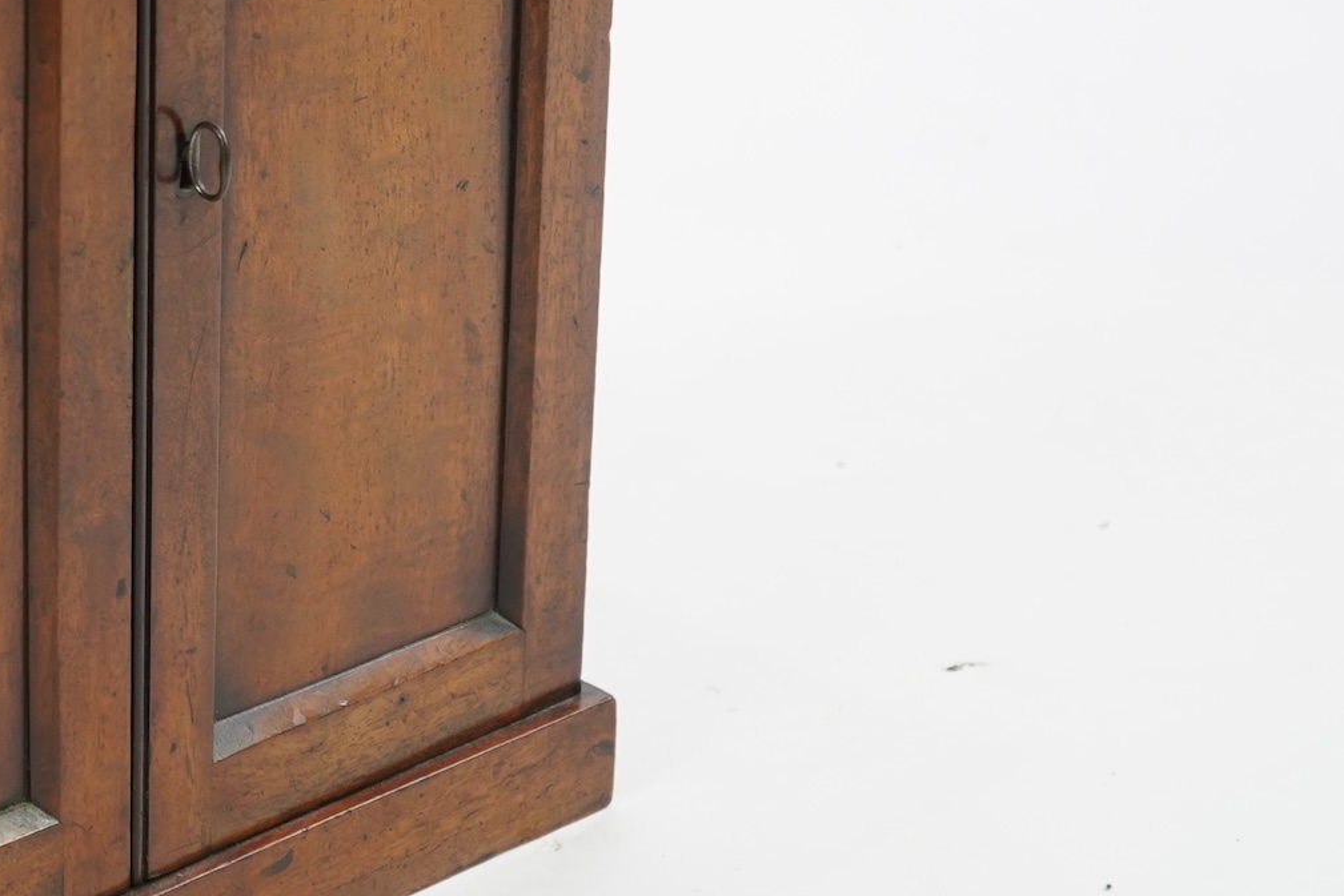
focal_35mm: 110
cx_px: -188
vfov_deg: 12.4
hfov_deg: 17.8
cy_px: 118
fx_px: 4107
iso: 640
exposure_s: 1/125
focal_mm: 37
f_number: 4
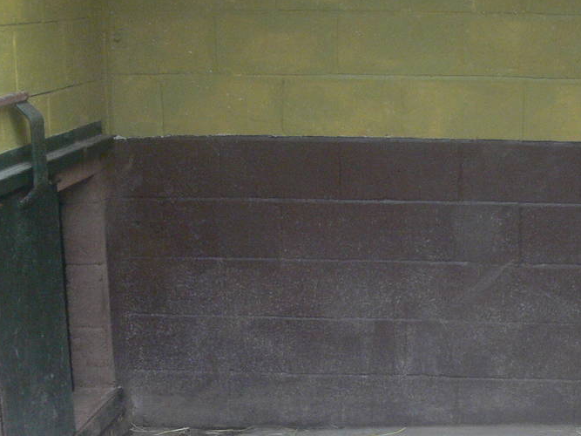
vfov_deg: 17.4
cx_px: 561
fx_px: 1410
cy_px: 366
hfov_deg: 22.5
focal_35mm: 84
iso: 200
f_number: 2.8
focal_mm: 7.4
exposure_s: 1/25
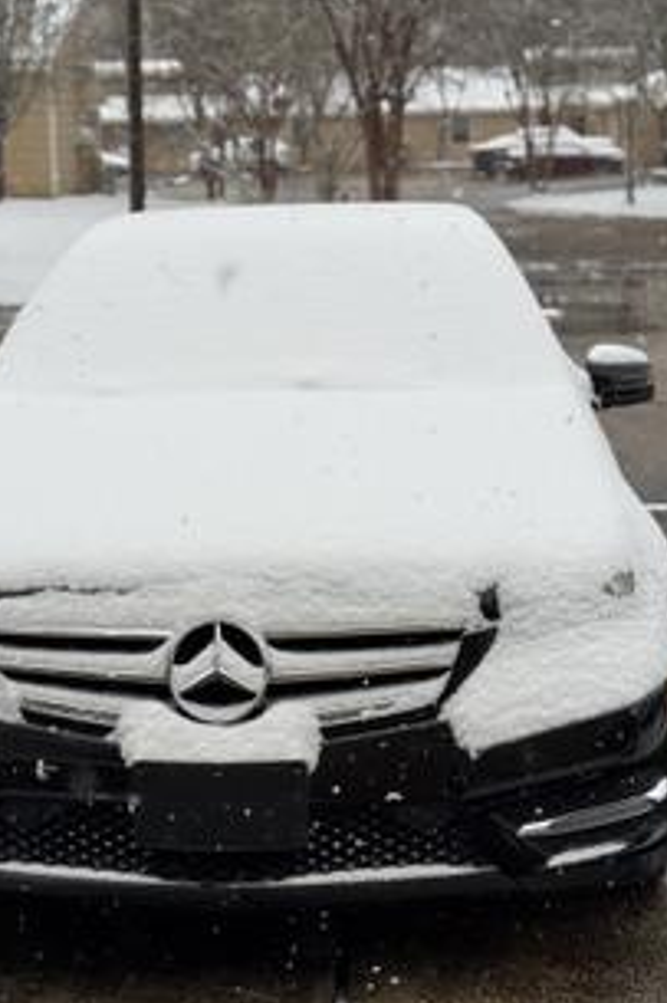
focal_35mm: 62
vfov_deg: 32.4
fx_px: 1725
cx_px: 220
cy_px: 477
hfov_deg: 21.8
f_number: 1.78
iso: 64
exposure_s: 1/549
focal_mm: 6.76
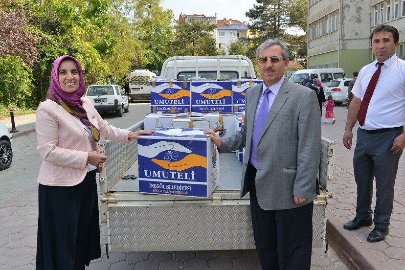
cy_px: 135
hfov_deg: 58.7
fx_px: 360
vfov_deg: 41.1
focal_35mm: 32
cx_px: 202
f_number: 10
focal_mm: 32
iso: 800
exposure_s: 1/400
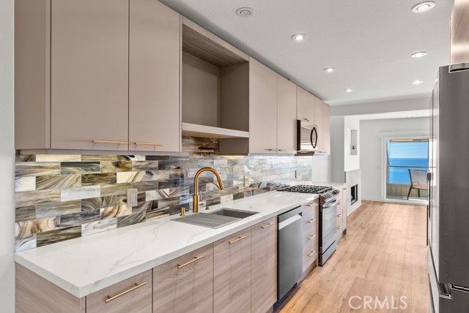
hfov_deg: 83.9
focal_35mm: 20
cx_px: 234
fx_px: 261
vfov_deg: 62.0
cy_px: 156
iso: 400
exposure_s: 1/8
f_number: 8
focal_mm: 20
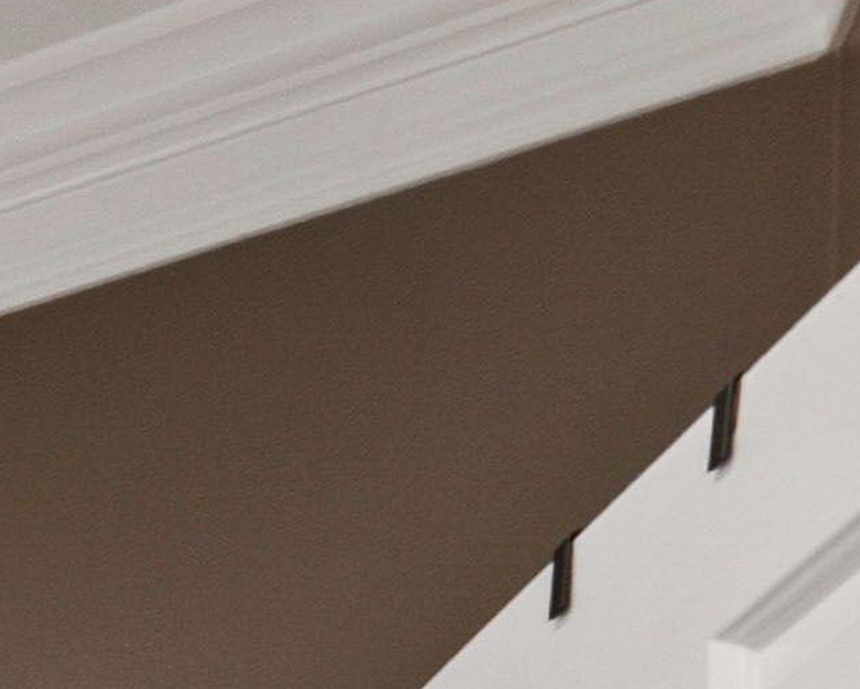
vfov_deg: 9.0
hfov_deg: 7.5
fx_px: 3132
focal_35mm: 123
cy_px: 2339
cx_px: -2881
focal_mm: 10
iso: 100
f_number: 8
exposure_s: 1/2
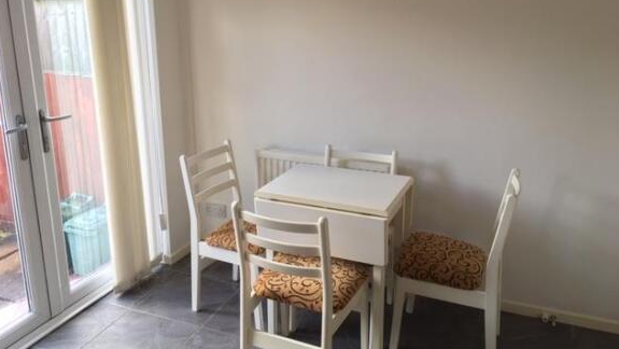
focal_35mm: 32
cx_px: 310
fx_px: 525
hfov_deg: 61.0
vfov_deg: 36.6
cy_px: 136
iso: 25
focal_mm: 4.15
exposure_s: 1/33
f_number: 2.2
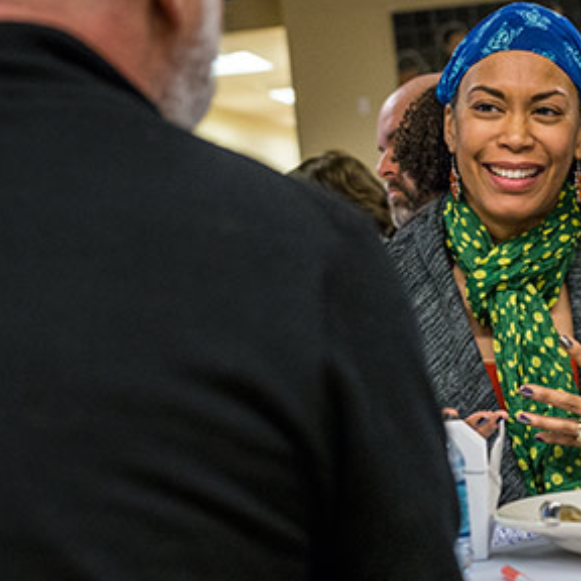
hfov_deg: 19.2
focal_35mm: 89
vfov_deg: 19.5
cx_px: 502
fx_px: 1690
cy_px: 243
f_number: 4.8
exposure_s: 1/125
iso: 1250
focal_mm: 52
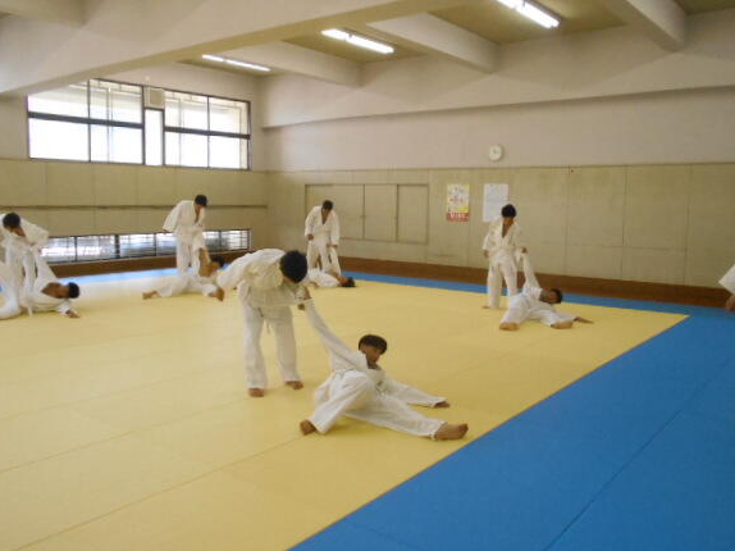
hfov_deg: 61.6
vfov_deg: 48.2
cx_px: 397
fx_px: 615
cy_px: 267
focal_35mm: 29
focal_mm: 4.6
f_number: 3.2
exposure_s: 1/250
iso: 800
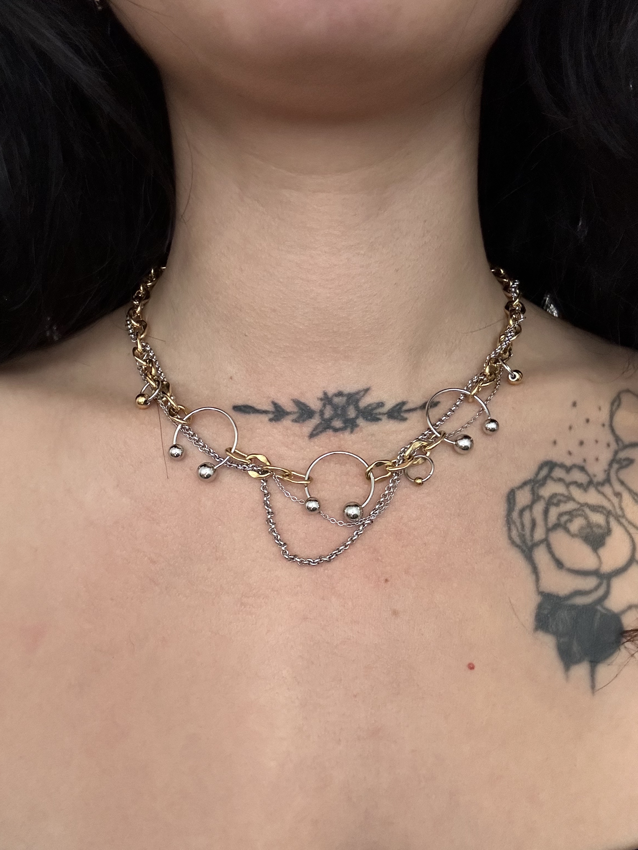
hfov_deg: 46.8
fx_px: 737
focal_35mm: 30
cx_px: 319
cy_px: 425
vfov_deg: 60.0
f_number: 1.9
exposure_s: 1/36
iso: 400
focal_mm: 2.69
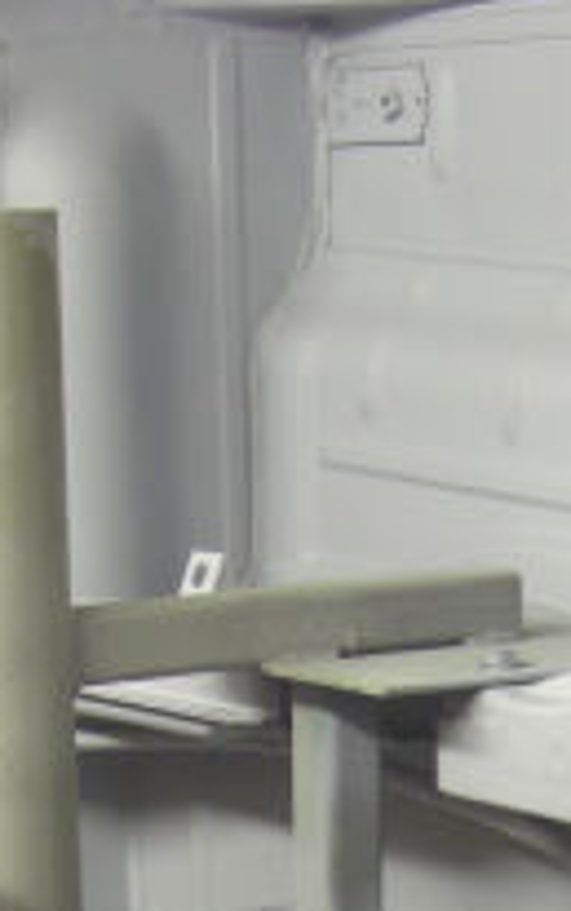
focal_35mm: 136
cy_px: 1106
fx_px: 3381
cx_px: 314
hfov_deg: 9.7
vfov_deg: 14.8
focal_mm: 7.9
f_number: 2.8
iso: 200
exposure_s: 1/15
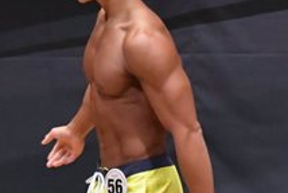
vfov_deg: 1.3
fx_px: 8245
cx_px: 133
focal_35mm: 1030
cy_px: 189
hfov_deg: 2.0
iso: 6400
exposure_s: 1/400
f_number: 5.6
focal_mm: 190
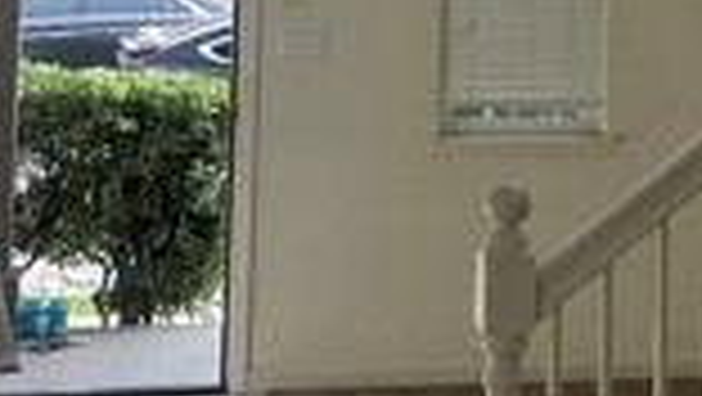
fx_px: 1993
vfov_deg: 10.9
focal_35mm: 107
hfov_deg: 19.7
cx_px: 572
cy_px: -198
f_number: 1.78
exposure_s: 1/829
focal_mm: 6.86
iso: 80
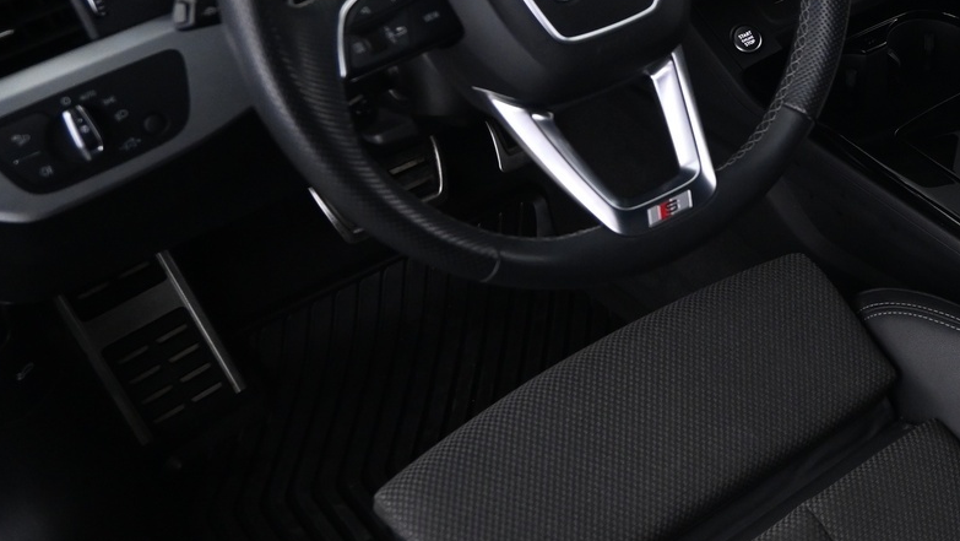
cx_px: 940
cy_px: 178
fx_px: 1324
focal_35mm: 52
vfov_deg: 23.0
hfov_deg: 36.2
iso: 1600
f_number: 3.5
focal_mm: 16
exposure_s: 1/13
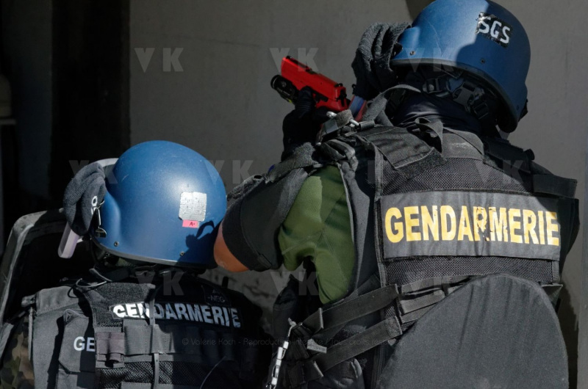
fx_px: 1712
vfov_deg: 13.0
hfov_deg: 19.5
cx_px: 294
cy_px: 194
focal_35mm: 105
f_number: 9
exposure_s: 1/2500
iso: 2000
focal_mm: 70
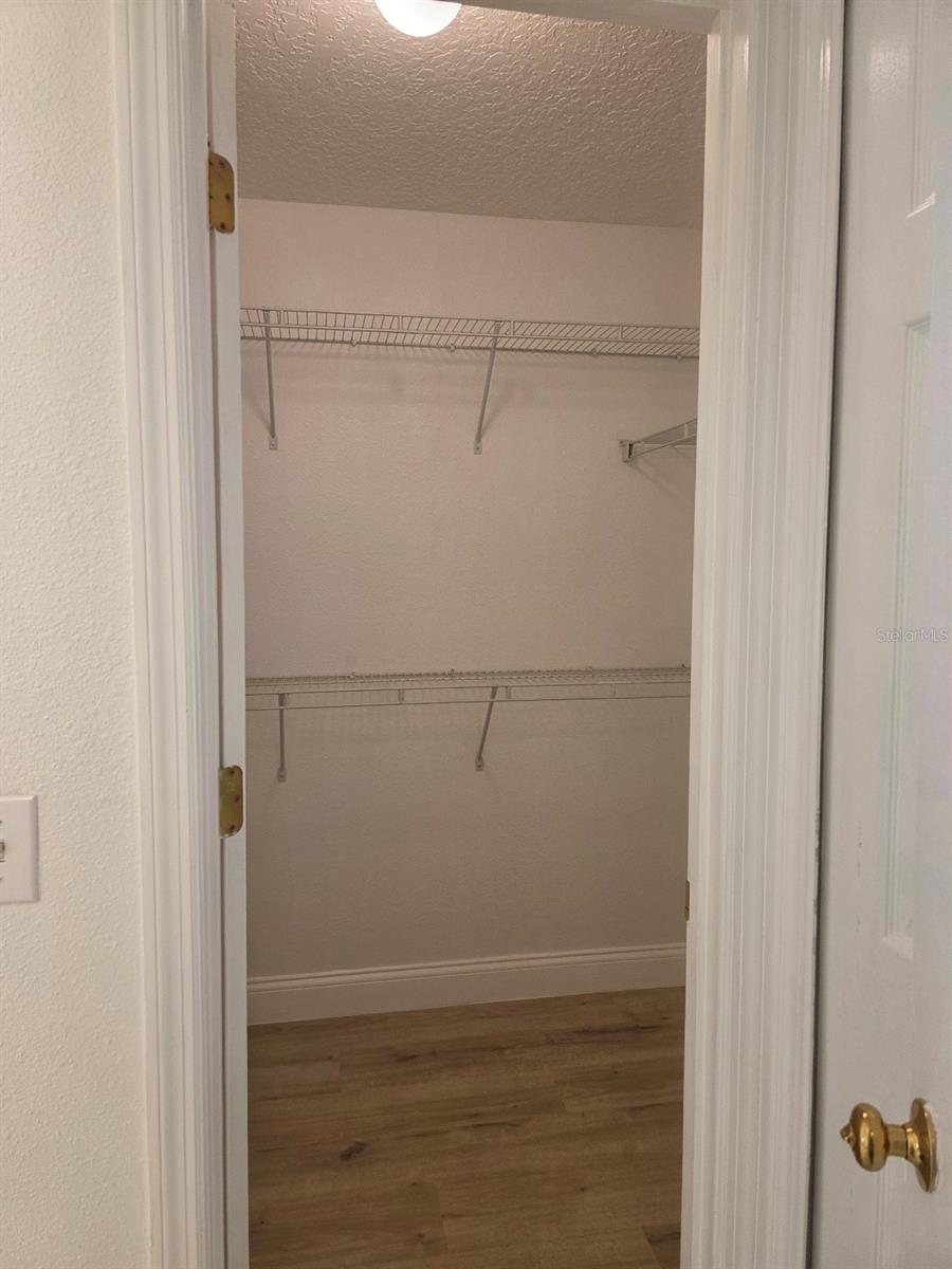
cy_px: 634
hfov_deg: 58.9
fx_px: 843
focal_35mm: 23
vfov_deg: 73.9
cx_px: 476
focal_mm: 6.3
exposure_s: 1/120
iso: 200
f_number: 1.7
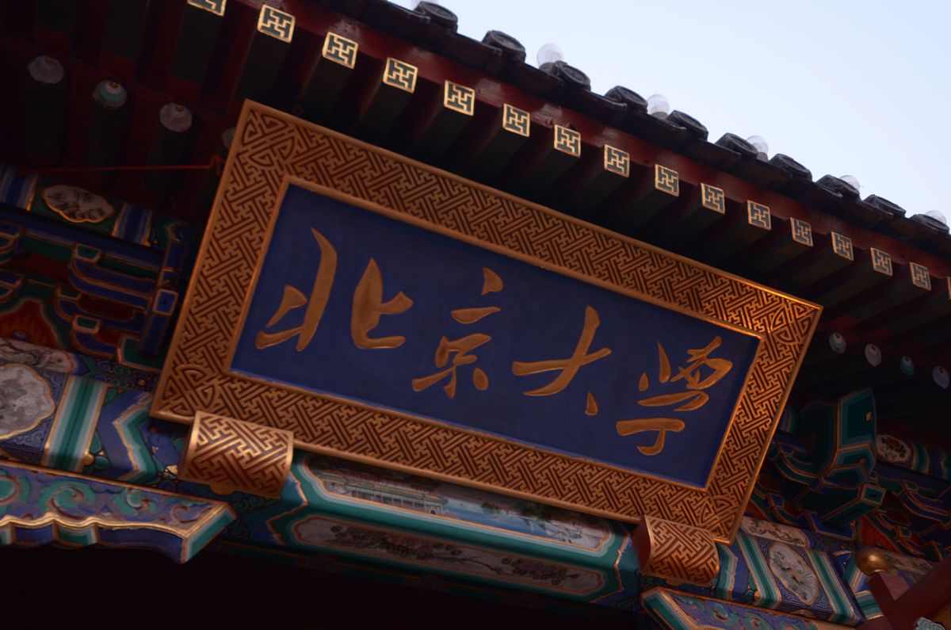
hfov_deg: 53.2
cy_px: 315
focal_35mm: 36
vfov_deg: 36.7
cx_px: 476
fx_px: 949
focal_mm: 24
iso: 800
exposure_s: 1/8
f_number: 5.6
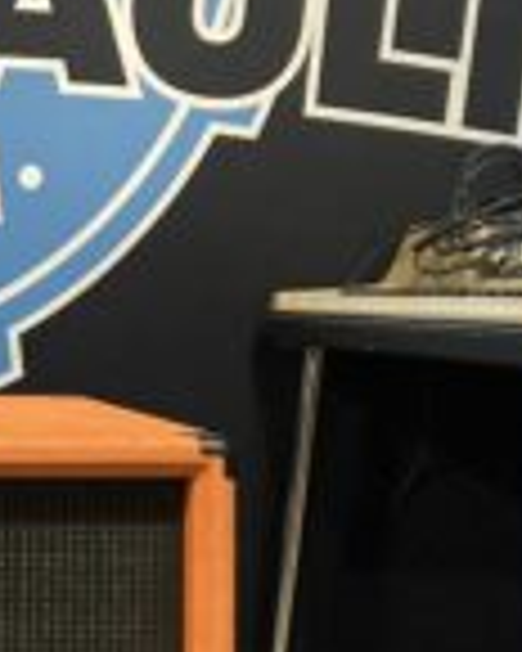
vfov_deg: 22.4
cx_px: -164
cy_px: 391
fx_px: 1641
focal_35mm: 85
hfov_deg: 17.0
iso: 250
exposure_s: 1/60
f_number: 1.8
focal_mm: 3.99
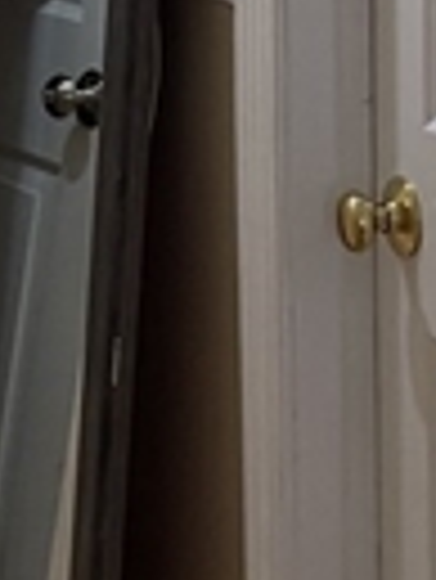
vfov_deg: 13.0
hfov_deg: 9.9
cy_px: -45
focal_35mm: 149
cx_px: -4
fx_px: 2498
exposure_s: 1/60
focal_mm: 5.1
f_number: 1.6
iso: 125
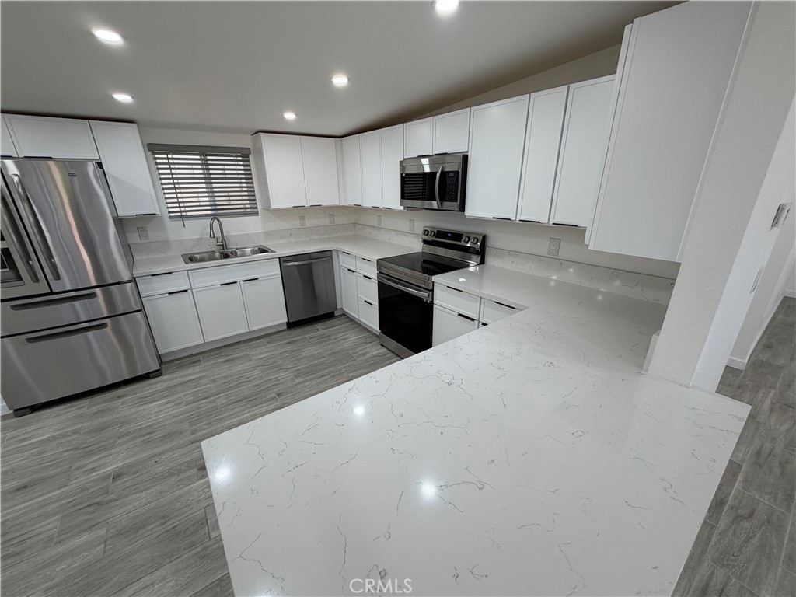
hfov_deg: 102.1
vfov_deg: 85.7
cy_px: 298
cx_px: 398
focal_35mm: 14
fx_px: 322
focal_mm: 2.22
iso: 100
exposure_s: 1/120
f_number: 2.2
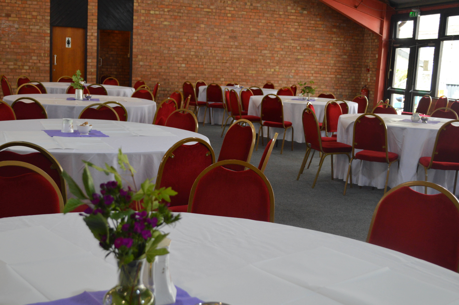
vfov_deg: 30.8
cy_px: 152
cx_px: 230
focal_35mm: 44
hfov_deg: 45.0
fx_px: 554
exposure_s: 1/60
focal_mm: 29
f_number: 4.5
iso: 720
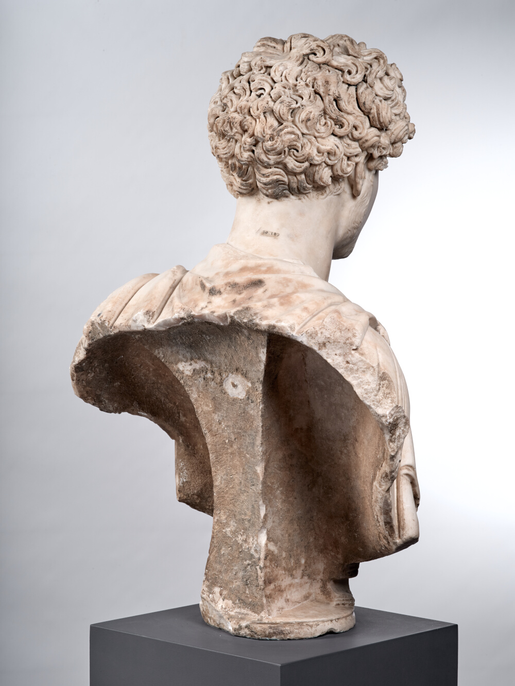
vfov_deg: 30.7
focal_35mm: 63
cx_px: 258
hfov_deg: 23.3
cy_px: 343
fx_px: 1250
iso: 200
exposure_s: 1/125
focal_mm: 80
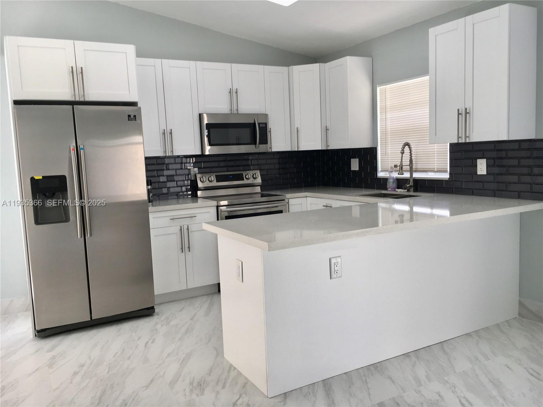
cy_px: 204
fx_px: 455
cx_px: 272
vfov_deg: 48.2
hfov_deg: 61.7
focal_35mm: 29
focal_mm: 4.15
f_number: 2.2
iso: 25
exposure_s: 1/120
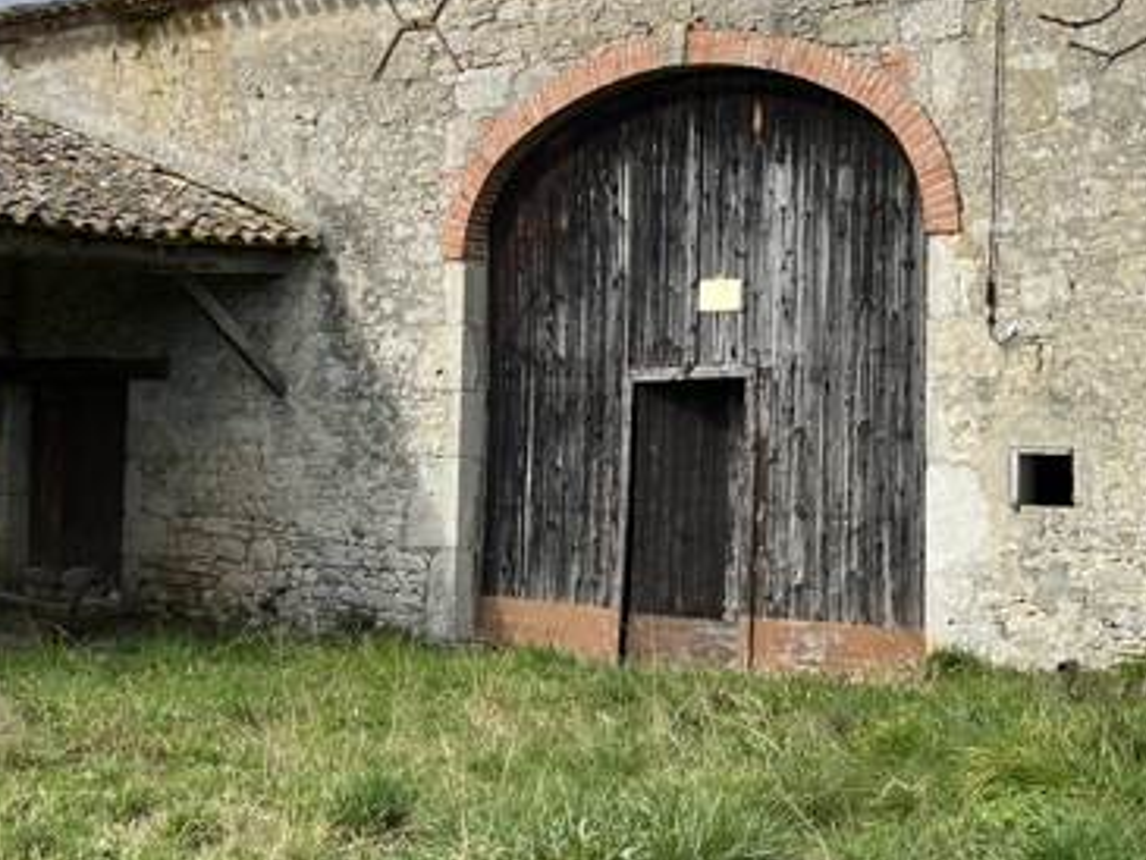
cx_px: 568
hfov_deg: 33.8
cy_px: 358
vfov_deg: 25.6
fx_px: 1888
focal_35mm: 57
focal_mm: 5.1
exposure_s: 1/2101
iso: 50
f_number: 1.6
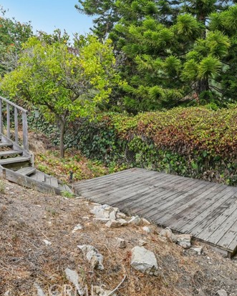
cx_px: 132
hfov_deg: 49.9
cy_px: 149
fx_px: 254
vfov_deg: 60.5
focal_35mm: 29
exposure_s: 1/50
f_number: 8
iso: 100
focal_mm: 20
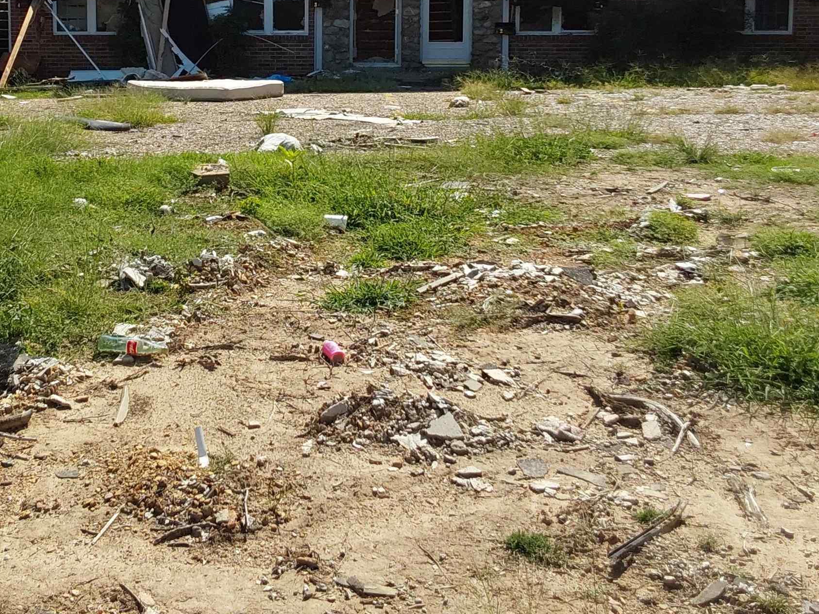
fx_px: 1207
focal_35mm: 51
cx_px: 225
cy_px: 86
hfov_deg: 36.8
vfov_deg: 27.7
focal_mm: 2.91
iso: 50
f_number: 1.9
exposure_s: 1/2283
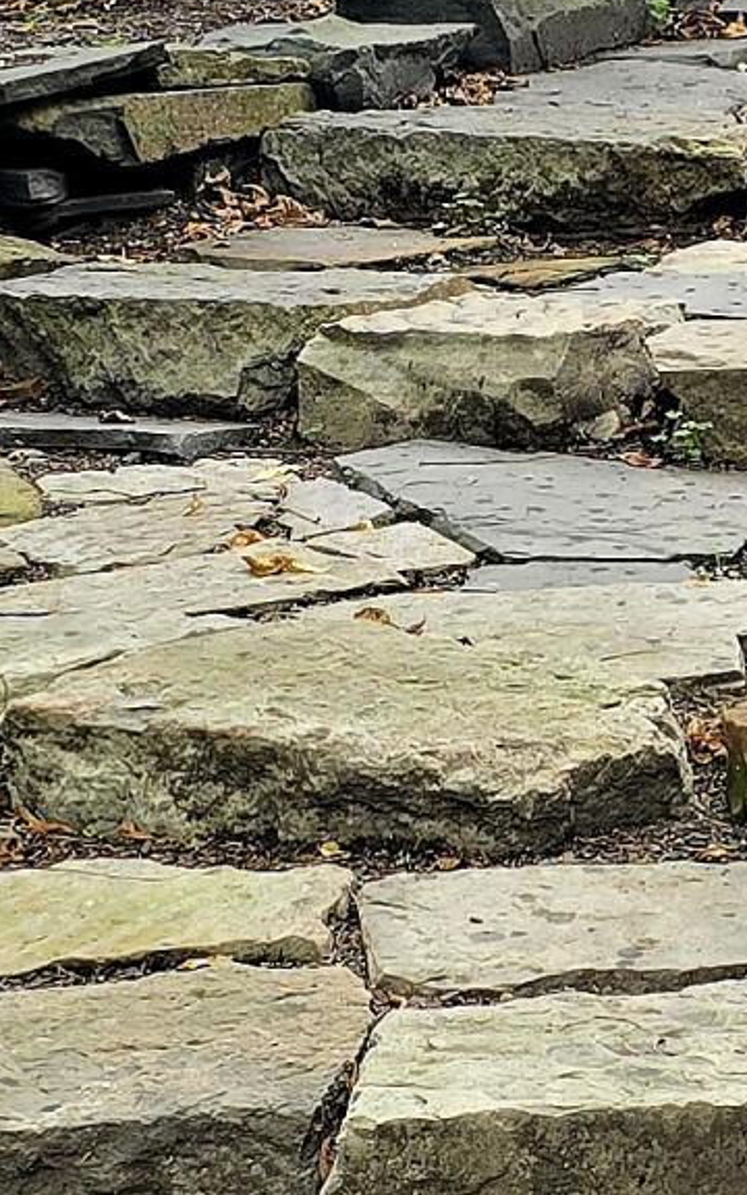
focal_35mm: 127
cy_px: 415
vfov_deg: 16.4
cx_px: 1168
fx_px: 4137
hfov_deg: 10.0
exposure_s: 1/182
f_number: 1.7
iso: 40
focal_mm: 6.3
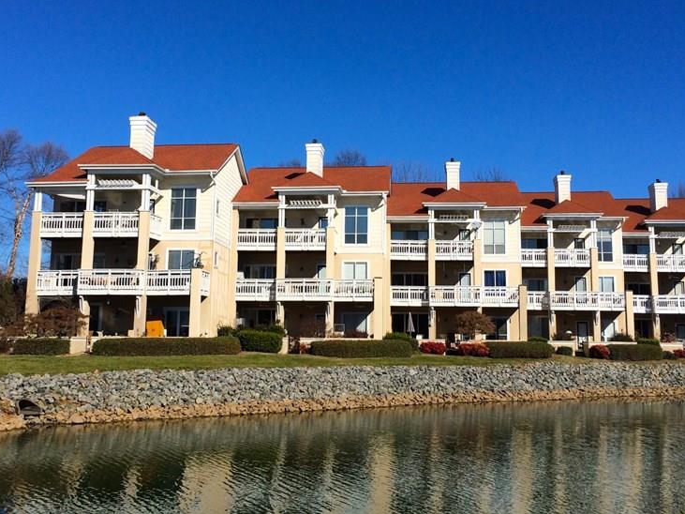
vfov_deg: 34.2
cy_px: 209
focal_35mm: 42
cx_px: 330
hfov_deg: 44.8
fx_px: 831
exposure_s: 1/4115
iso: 40
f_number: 2.2
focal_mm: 4.12
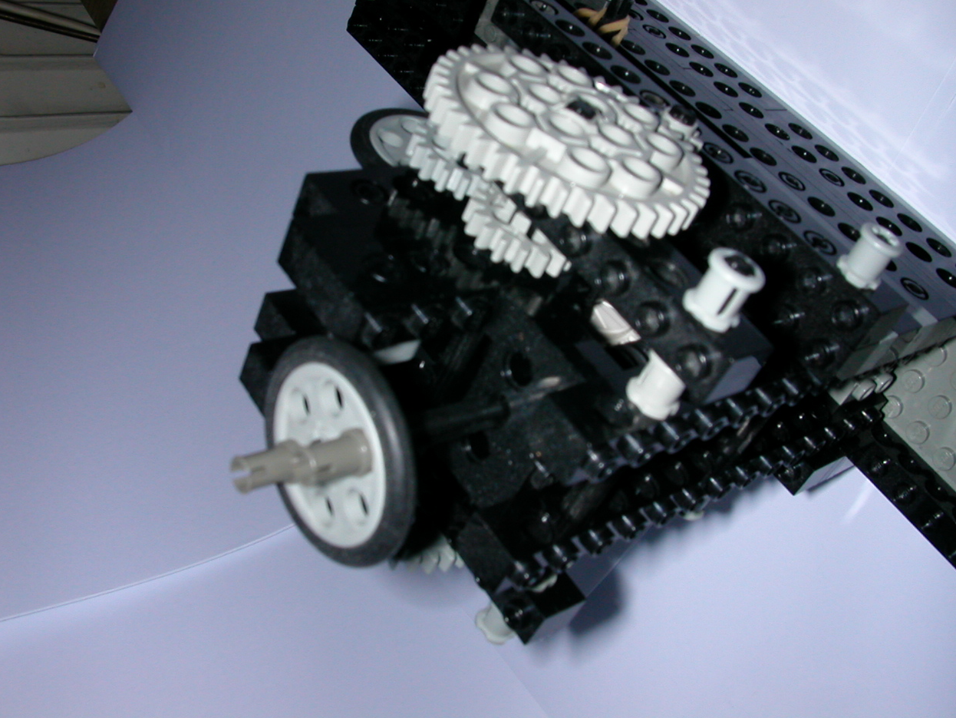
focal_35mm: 38
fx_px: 1050
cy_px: 352
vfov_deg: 37.7
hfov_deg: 49.0
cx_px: 474
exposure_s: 1/59.9
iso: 100
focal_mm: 5.6
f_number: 4.5
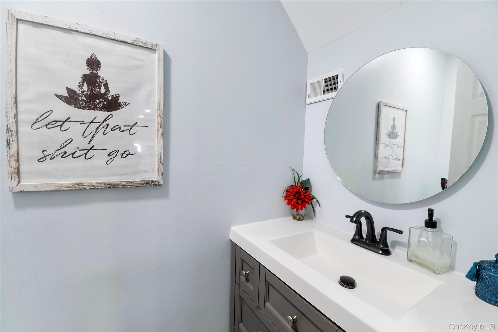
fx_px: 207
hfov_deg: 100.4
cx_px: 249
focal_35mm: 15
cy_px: 166
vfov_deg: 77.3
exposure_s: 4
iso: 100
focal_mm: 10
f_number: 11
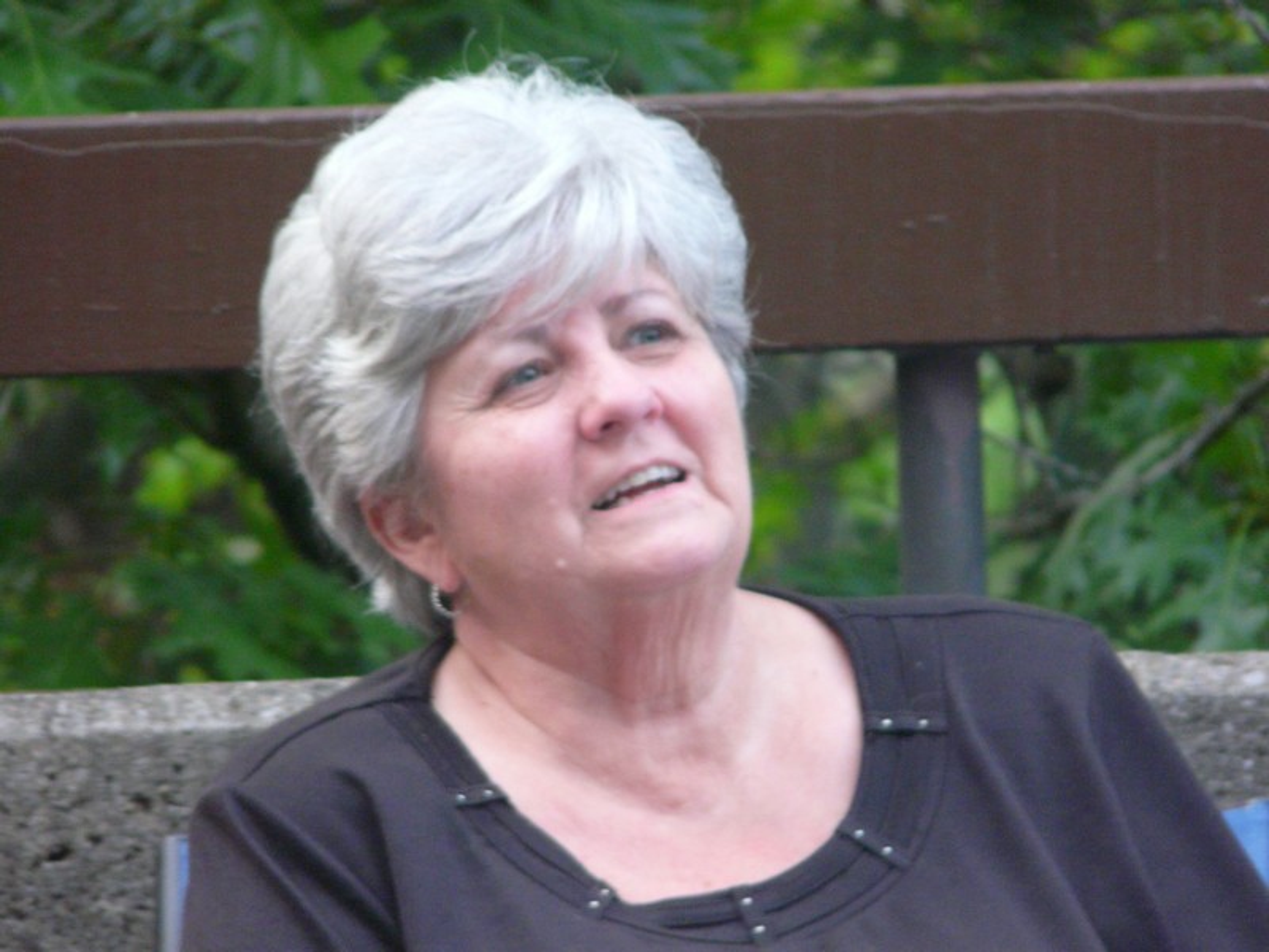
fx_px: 18110
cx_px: 634
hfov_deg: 4.0
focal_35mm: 494
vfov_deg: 3.0
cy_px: 476
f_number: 4.2
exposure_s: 1/40
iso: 400
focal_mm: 81.1
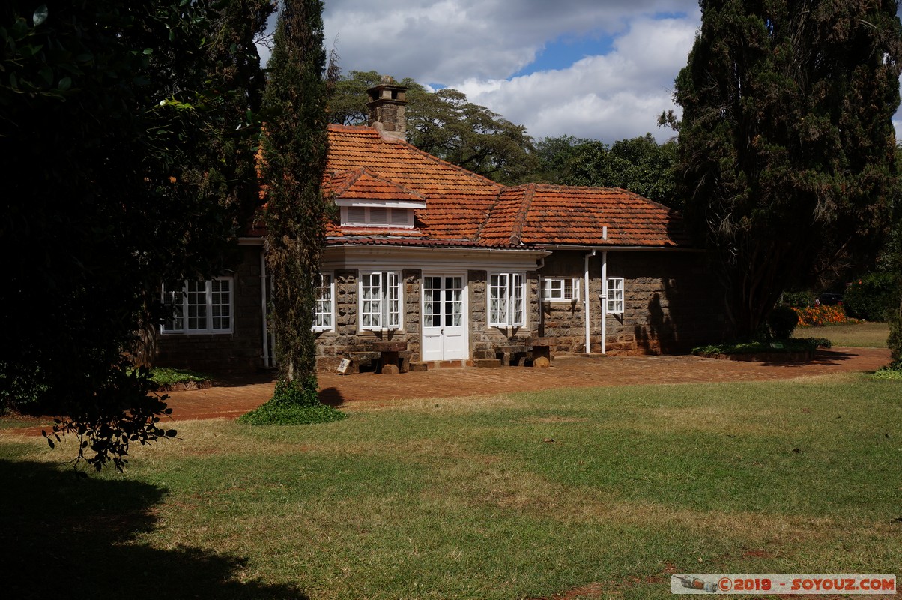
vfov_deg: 30.8
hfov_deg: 45.0
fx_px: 1089
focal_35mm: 44
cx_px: 451
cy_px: 300
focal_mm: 29
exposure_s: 1/400
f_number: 9
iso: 100
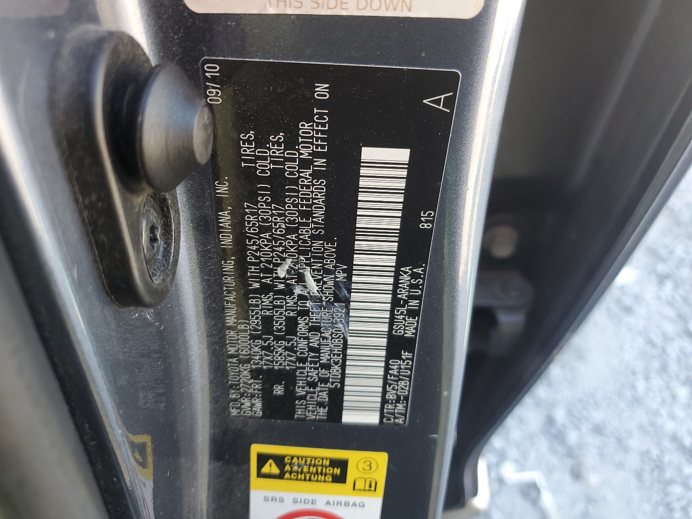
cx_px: 346
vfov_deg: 53.1
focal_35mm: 26
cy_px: 260
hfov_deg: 67.3
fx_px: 520
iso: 61
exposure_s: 1/120
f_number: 1.5
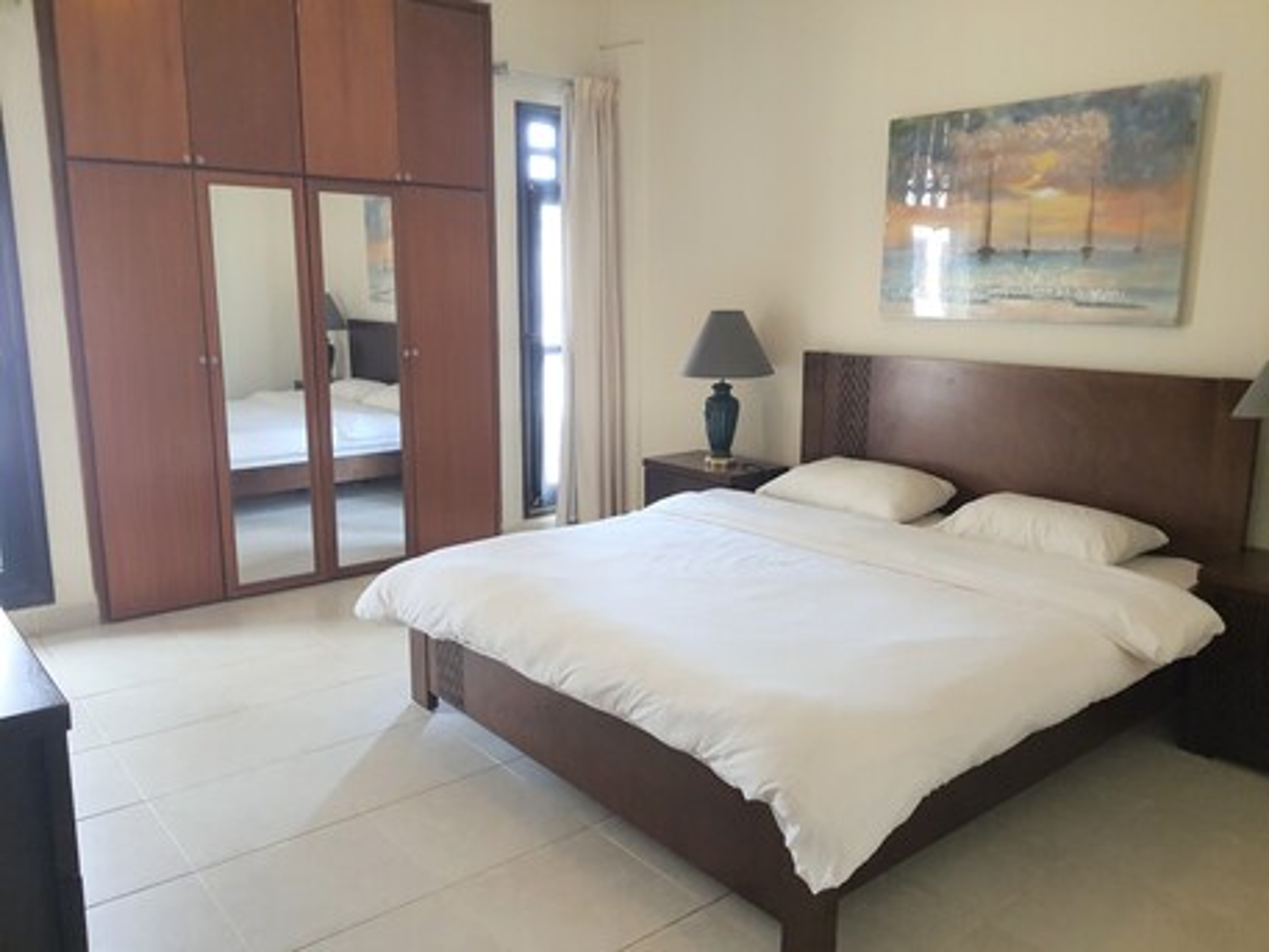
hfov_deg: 67.3
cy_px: 476
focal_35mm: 26
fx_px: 953
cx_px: 634
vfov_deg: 53.1
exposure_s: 1/50
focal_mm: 4.32
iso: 500
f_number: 1.7
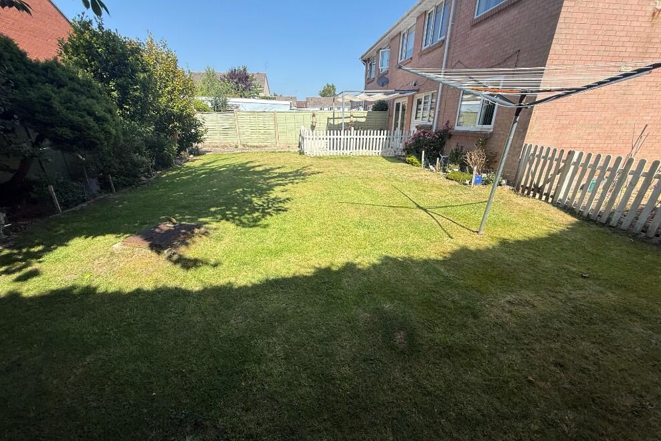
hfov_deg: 100.4
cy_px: 248
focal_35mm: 15
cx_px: 332
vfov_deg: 77.0
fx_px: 275
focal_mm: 2.22
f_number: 2.2
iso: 50
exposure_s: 1/901
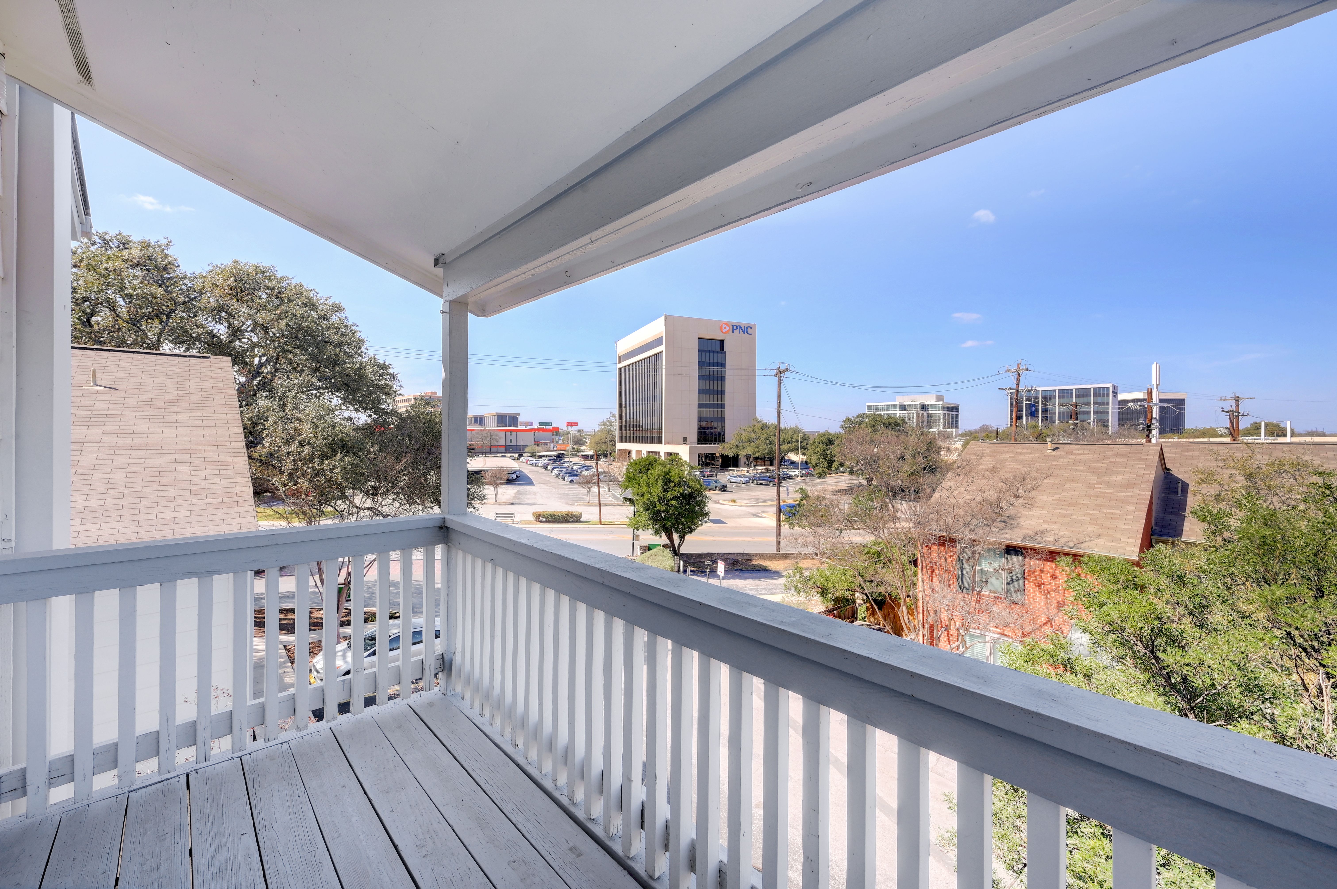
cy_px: 444
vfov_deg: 81.1
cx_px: 668
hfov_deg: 104.3
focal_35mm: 14
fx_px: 520
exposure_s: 1/200
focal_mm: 14
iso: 400
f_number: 11
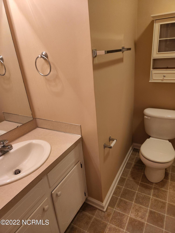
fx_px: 155
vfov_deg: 73.9
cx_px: 88
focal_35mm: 23
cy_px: 116
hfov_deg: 58.9
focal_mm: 5.4
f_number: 1.8
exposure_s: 1/120
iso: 250
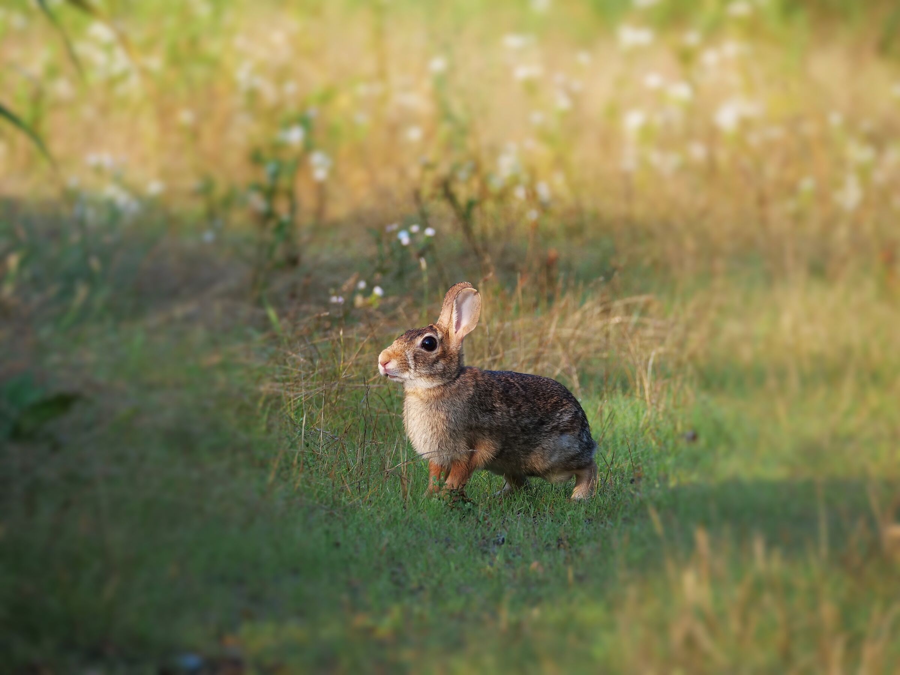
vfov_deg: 2.5
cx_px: 450
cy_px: 338
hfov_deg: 3.3
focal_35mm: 600
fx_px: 15600
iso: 400
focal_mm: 300
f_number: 5.7
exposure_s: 1/400
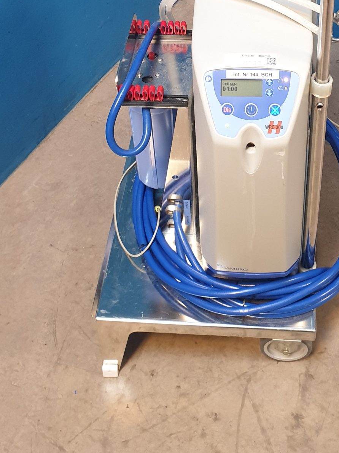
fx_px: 732
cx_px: 237
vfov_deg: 32.0
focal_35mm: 56
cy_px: 15
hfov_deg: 25.9
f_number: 2.4
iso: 250
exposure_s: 1/33
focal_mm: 4.3
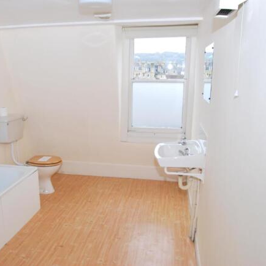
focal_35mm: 33
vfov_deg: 50.2
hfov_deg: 49.6
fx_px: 284
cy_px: 133
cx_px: 96
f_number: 4.2
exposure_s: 1/30
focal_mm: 17
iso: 220
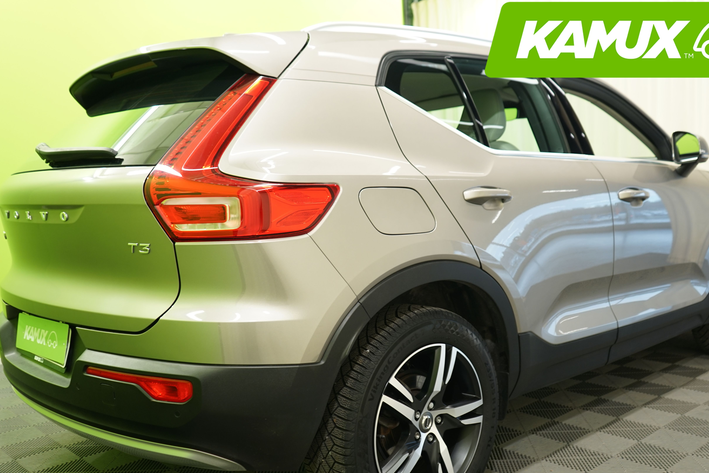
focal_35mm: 36
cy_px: 267
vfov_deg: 36.8
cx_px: 374
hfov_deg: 53.1
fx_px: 709
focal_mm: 29
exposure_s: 1/15
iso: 250
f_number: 3.5
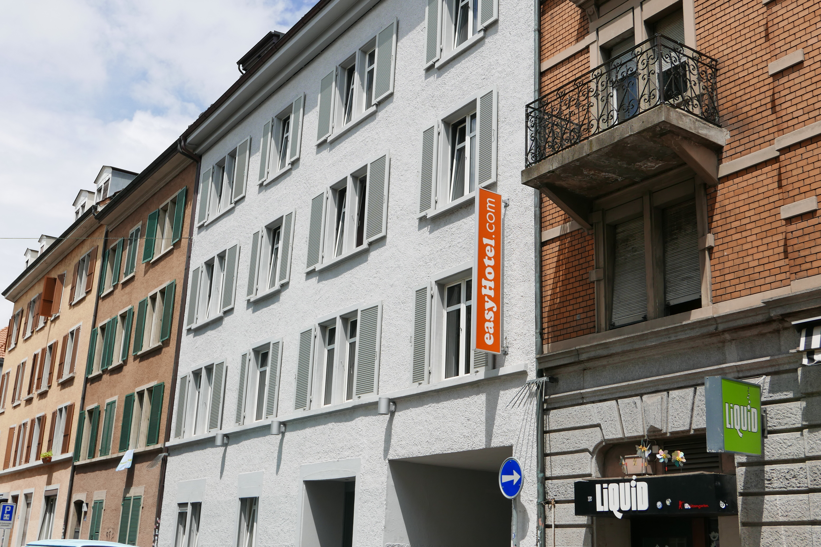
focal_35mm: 41
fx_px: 935
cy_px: 274
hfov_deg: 47.4
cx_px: 410
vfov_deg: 32.6
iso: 200
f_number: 5.6
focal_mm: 18.6
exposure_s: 1/800
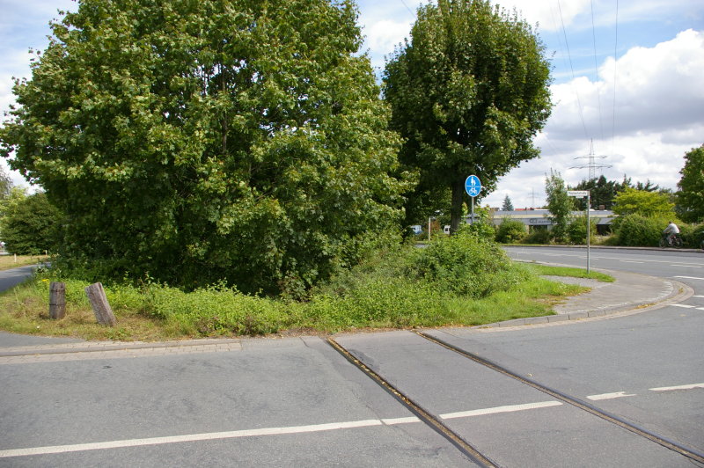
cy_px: 234
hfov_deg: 67.4
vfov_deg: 47.9
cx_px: 352
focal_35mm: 27
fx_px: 528
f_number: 9.5
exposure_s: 1/180
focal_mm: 18
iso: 200
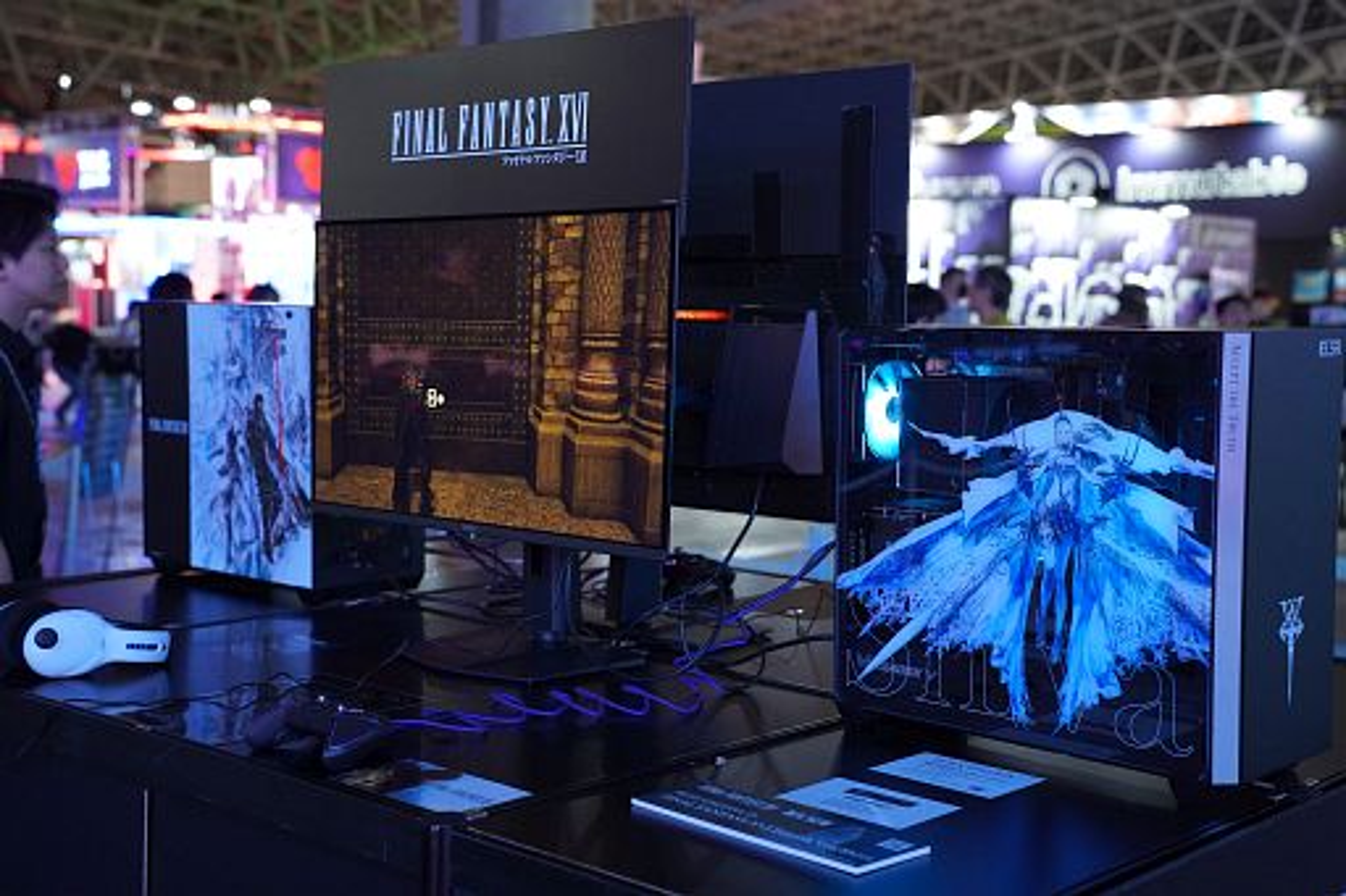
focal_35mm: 46
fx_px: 1719
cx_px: 673
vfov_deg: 29.2
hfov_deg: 42.8
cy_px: 448
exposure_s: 1/160
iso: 5000
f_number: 4
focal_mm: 46
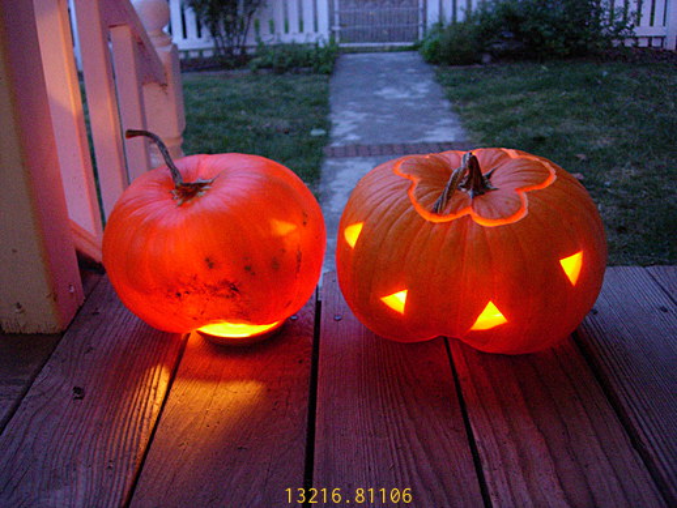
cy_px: 254
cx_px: 338
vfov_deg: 37.7
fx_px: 744
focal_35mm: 38
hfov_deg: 49.0
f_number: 2.8
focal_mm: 7.8
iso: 400
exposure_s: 1/1.7
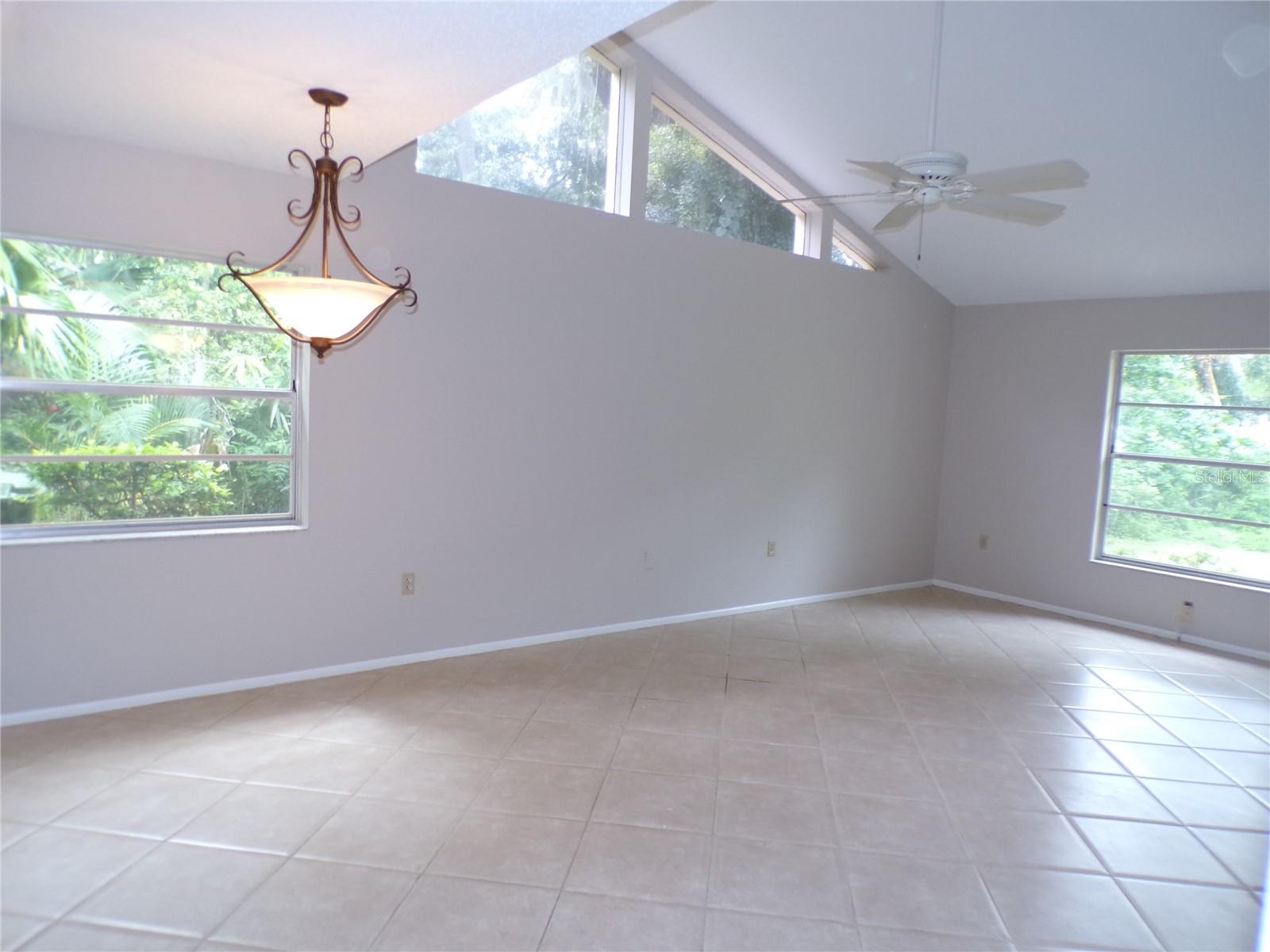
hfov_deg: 71.6
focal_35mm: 24
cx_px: 635
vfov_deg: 56.8
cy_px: 476
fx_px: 881
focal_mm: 4.3
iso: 200
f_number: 3
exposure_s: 1/50
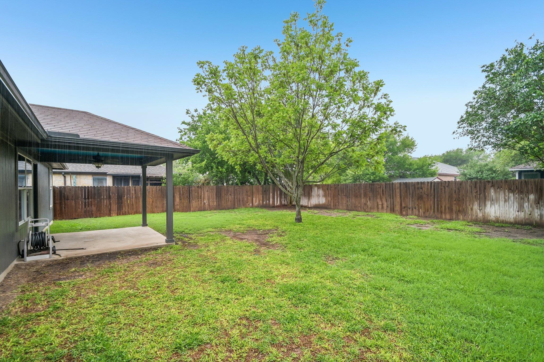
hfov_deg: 100.4
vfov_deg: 77.3
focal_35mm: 15
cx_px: 272
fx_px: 227
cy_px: 181
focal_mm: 10
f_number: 8
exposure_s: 1/25
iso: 400
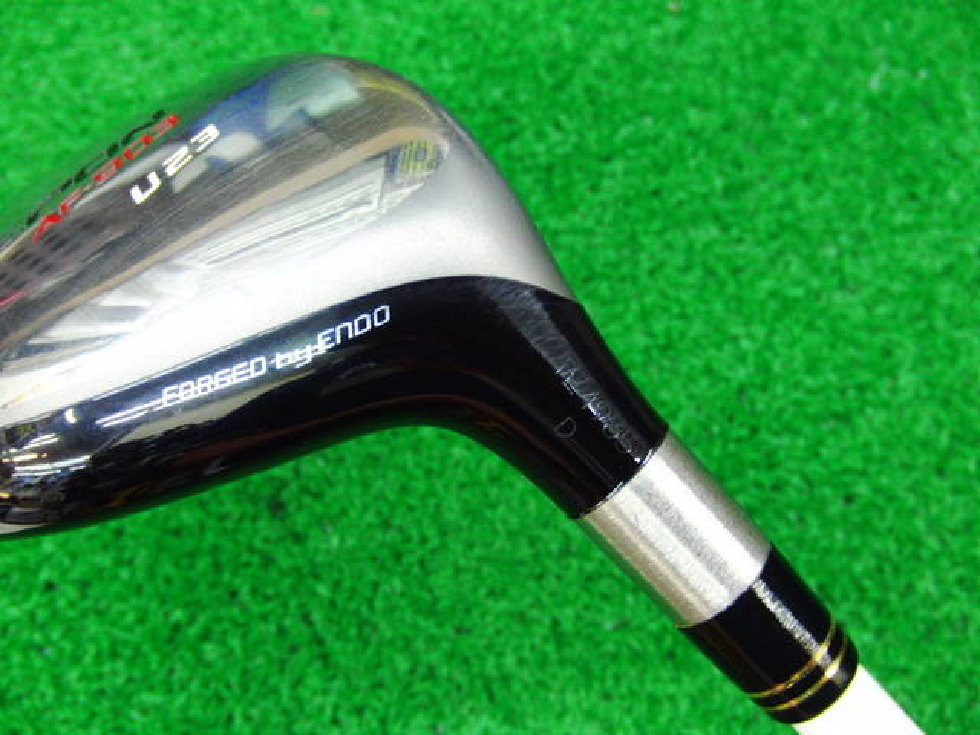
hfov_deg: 50.1
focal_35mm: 37
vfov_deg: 38.7
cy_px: 368
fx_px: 1047
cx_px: 490
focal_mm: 6.42
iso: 400
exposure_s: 1/25
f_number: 3.6
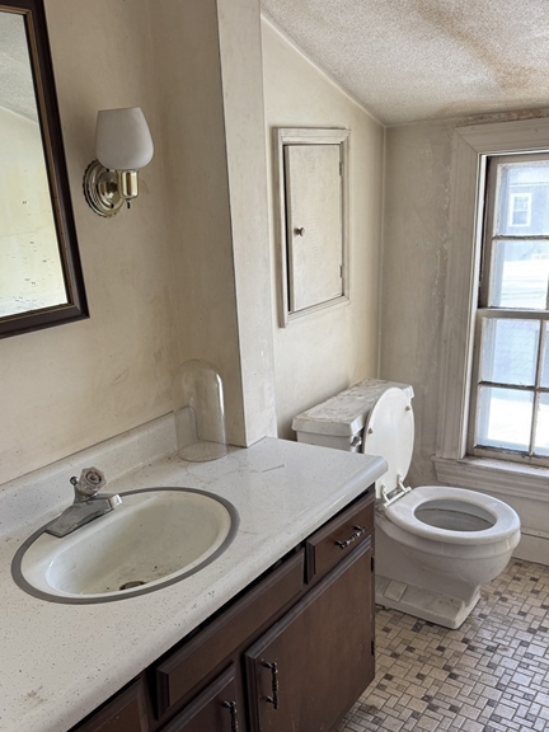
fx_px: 677
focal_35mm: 32
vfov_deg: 56.3
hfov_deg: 44.1
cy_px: 442
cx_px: 236
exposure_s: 1/121
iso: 100
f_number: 1.78
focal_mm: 6.76
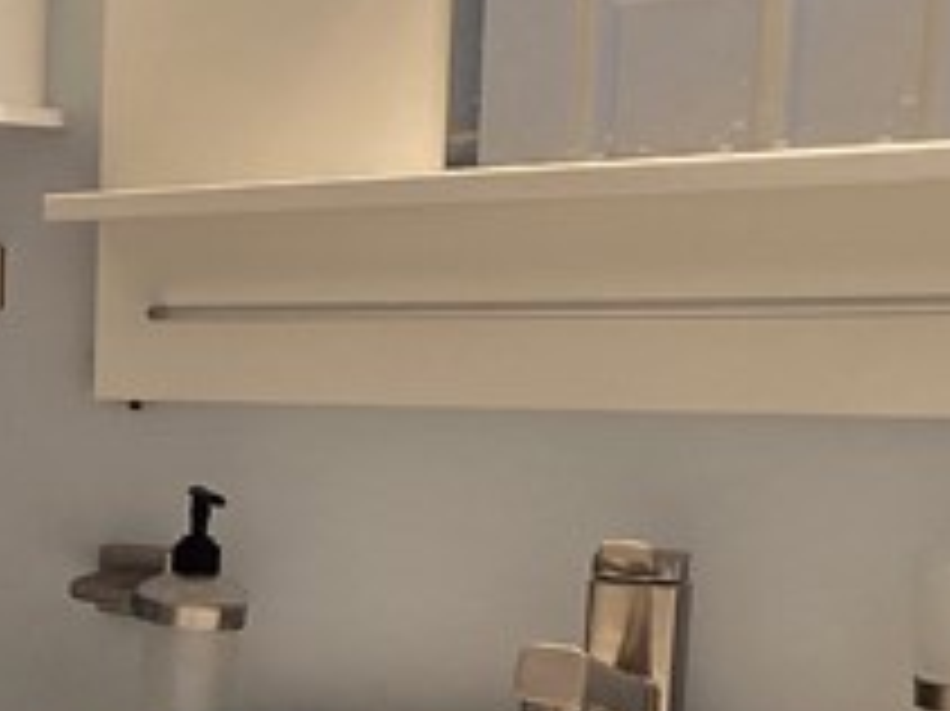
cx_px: -837
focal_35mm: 63
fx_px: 1728
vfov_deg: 23.0
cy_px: 554
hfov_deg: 20.1
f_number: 2.2
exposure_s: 1/60
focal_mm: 2.2
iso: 50
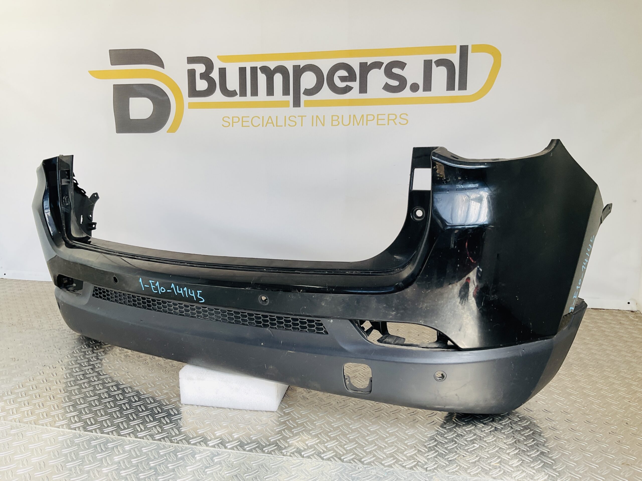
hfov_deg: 61.7
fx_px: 538
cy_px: 240
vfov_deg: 48.2
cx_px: 321
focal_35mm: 29
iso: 16
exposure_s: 1/295
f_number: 1.8
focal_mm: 3
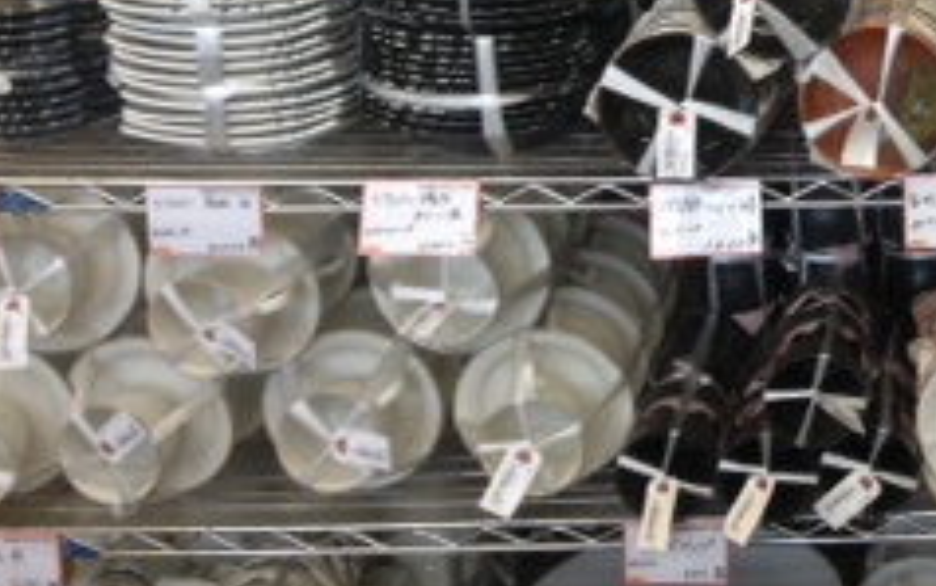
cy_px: -90
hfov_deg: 20.4
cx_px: 1168
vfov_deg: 13.6
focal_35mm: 94
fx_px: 2399
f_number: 2.4
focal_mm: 4.13
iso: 64
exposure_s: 1/30
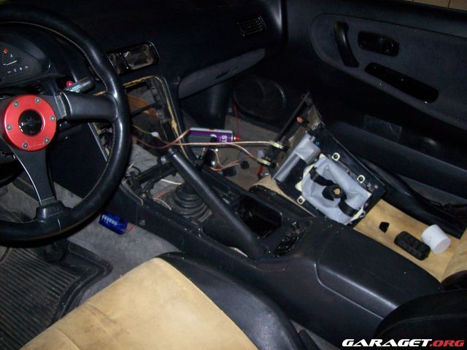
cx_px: 234
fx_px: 486
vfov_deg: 39.7
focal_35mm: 36
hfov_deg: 51.4
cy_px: 175
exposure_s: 1/64
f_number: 2.7
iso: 200
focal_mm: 6
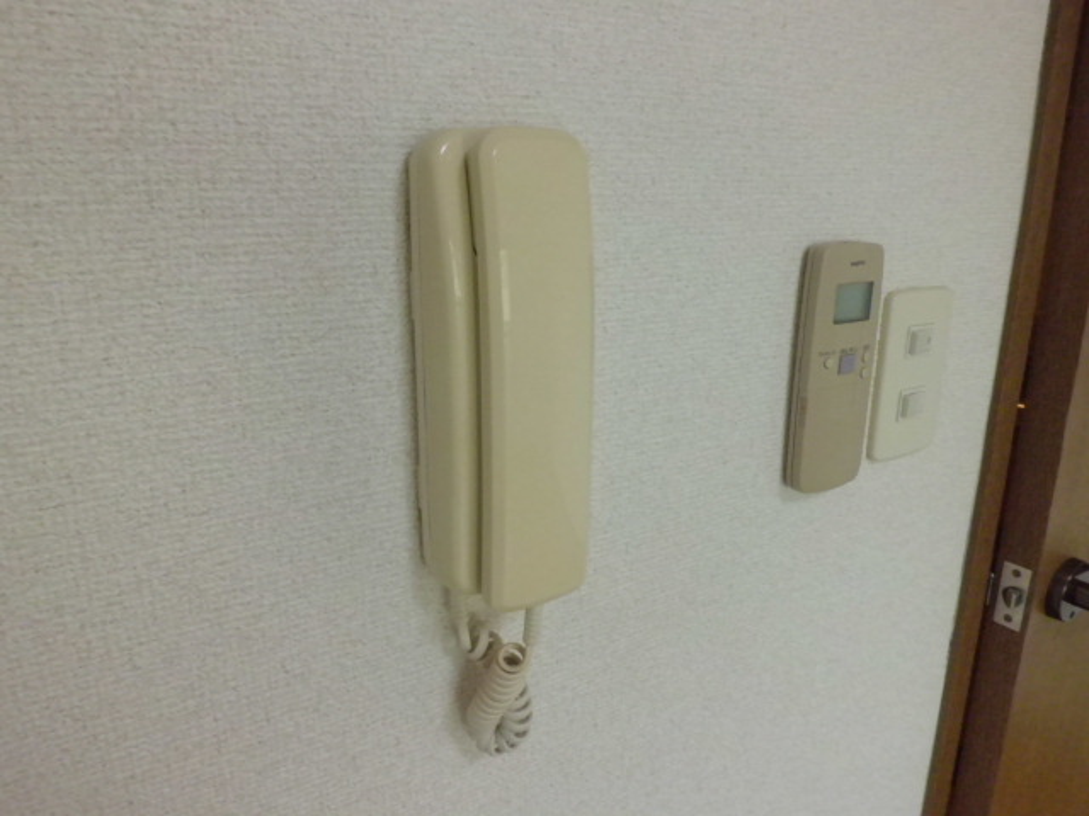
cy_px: 408
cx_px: 544
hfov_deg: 67.3
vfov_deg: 53.1
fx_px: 818
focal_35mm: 26
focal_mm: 4.7
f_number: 2.8
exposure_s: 1/80
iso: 200
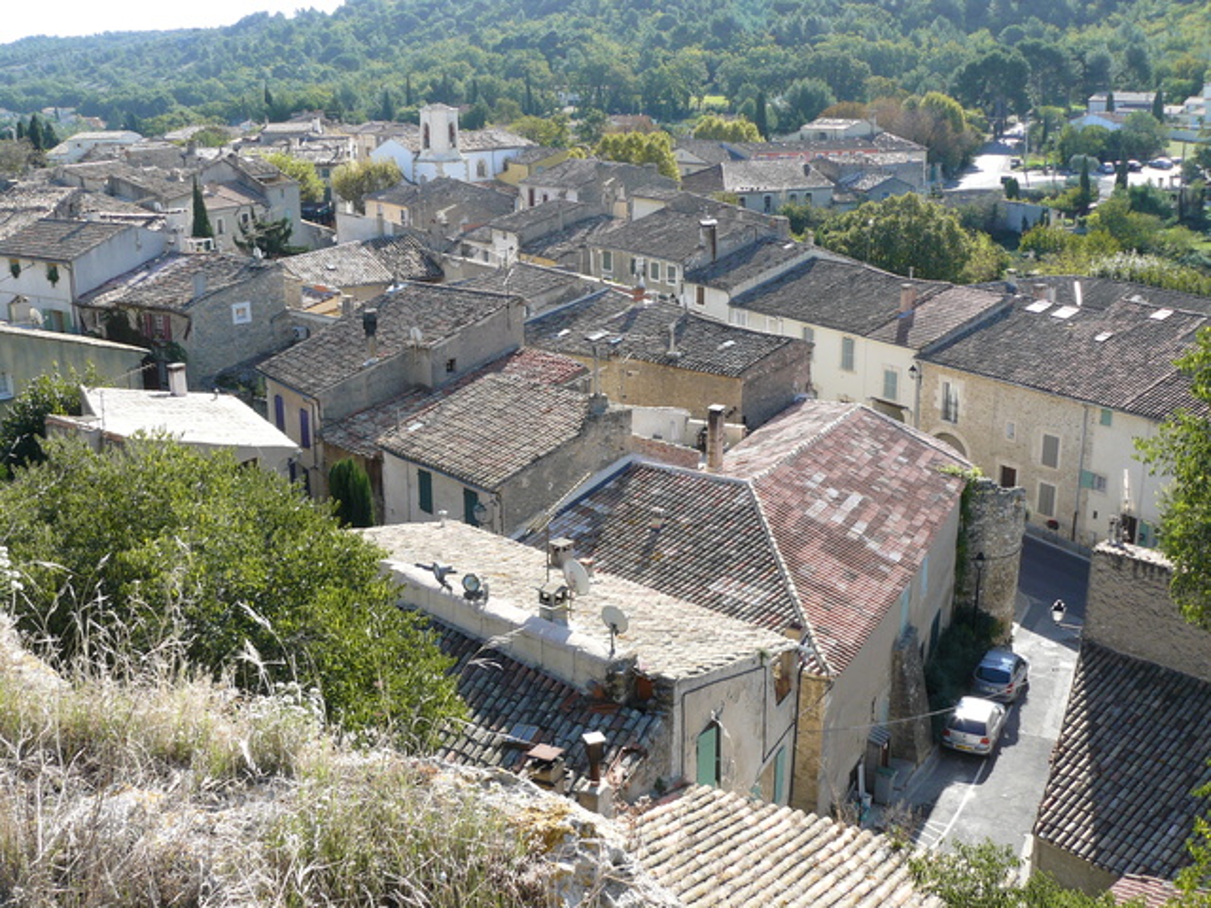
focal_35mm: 36
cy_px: 454
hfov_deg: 51.4
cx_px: 606
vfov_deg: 39.7
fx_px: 1259
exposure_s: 1/250
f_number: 4.5
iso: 100
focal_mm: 6
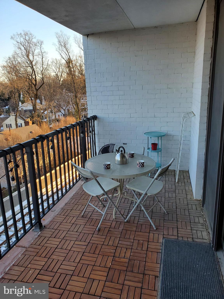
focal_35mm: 26
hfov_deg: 53.1
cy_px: 150
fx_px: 224
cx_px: 112
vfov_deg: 67.3
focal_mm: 4.3
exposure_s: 1/188
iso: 50
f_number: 2.4
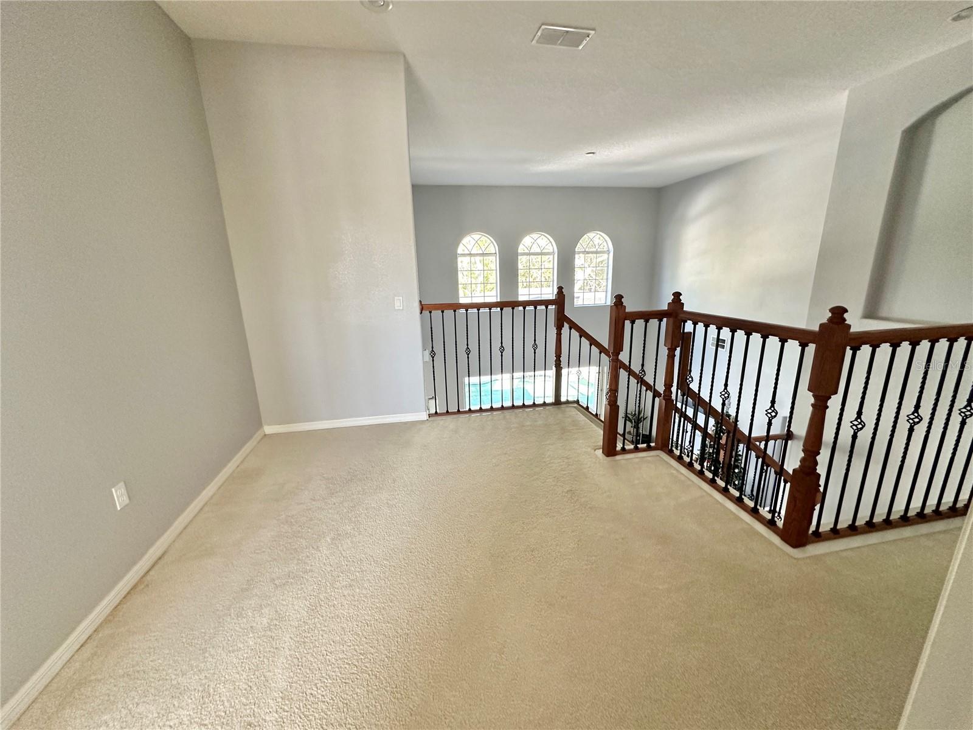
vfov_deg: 85.7
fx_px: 394
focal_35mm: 14
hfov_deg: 102.1
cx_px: 486
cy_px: 365
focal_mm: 2.22
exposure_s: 1/120
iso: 320
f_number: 2.2
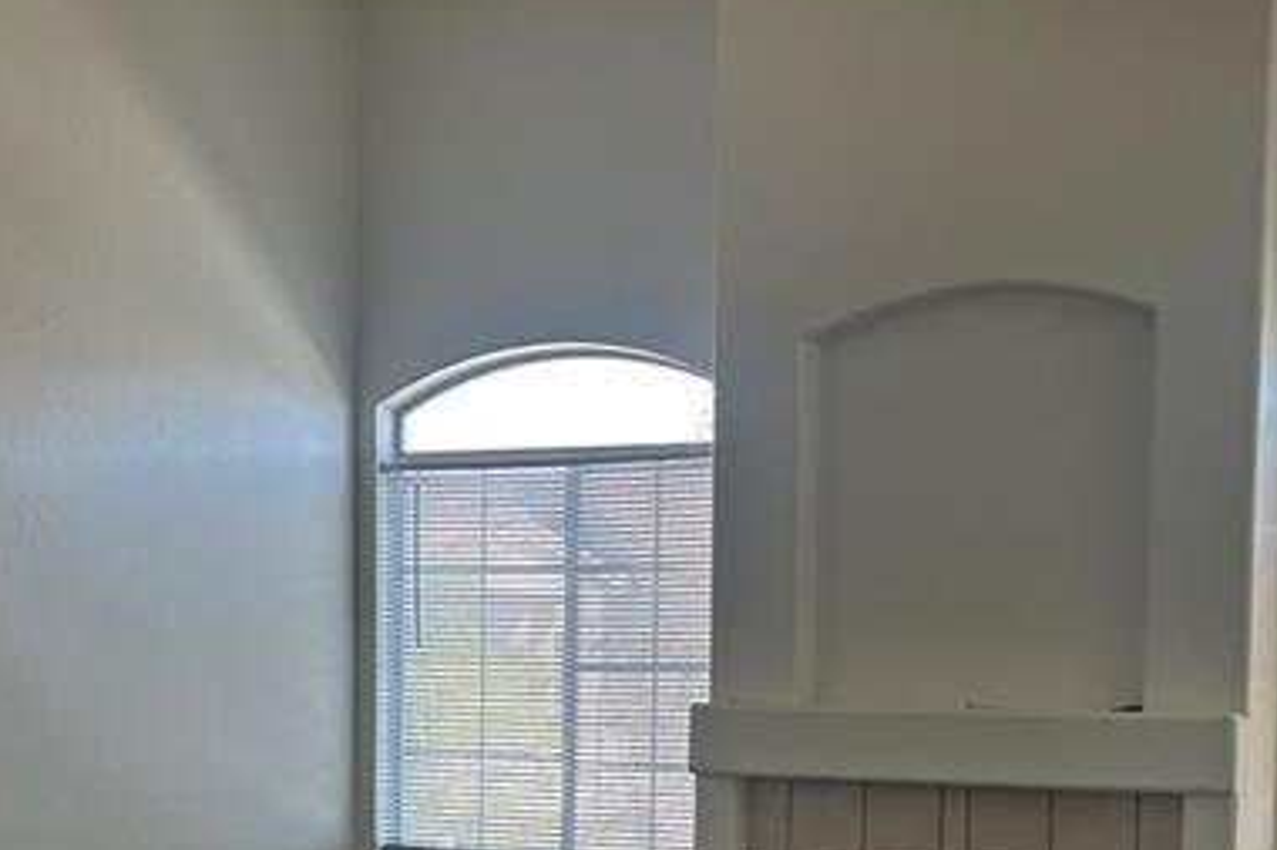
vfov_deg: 23.0
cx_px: 686
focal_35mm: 57
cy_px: 803
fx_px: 2021
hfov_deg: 35.1
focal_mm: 5.7
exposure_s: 1/165
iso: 50
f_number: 1.5
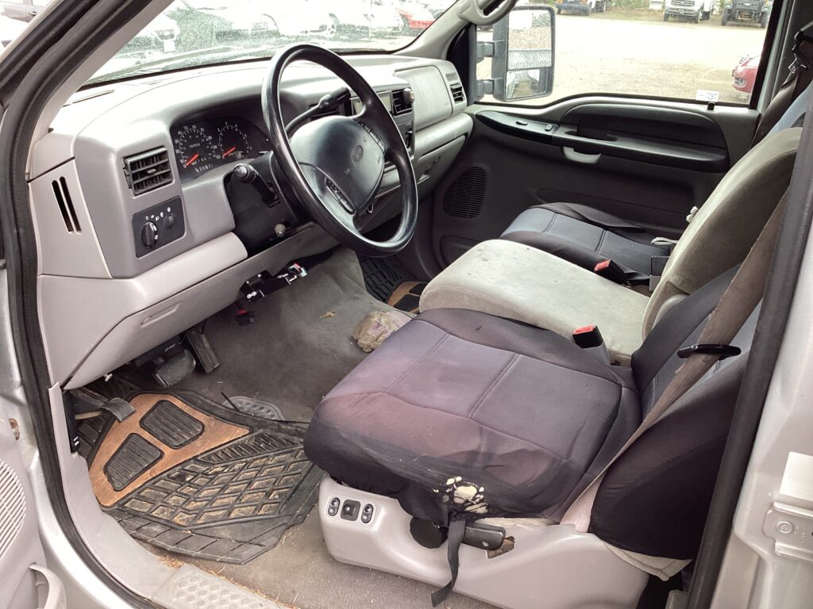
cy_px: 304
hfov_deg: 58.4
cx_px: 406
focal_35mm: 31
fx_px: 728
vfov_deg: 45.4
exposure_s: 1/60
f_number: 2.4
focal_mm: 3.3
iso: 64
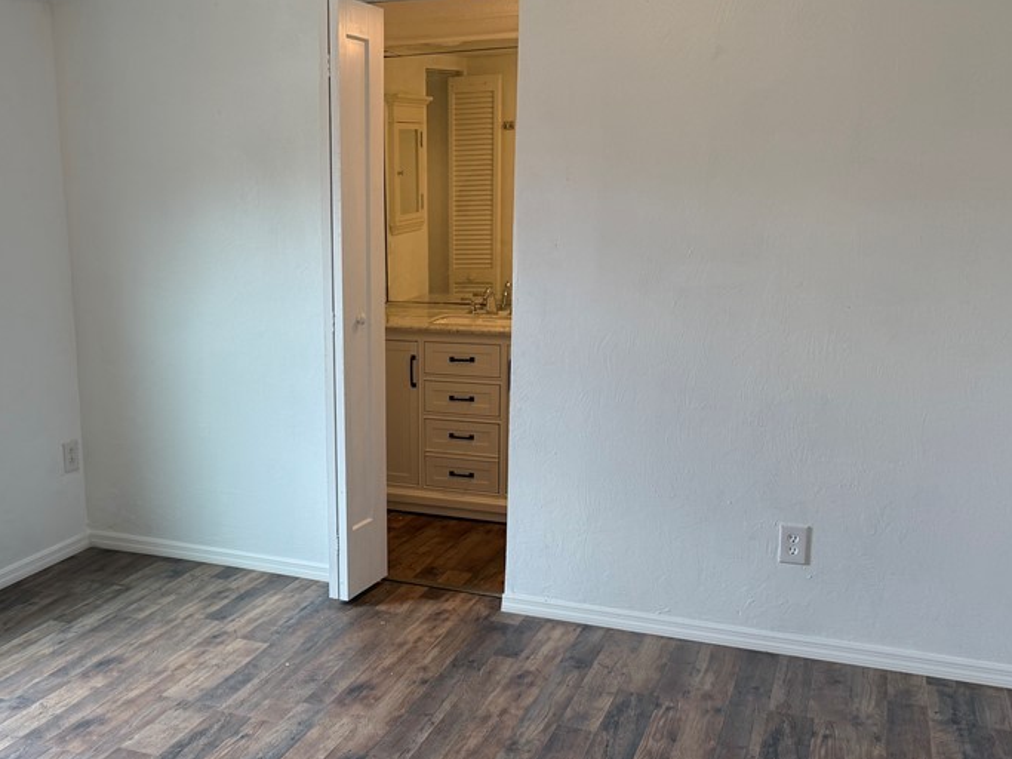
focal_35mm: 36
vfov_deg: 39.5
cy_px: 437
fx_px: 1052
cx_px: 376
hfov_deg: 50.8
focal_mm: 6.76
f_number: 1.78
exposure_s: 1/225
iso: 125
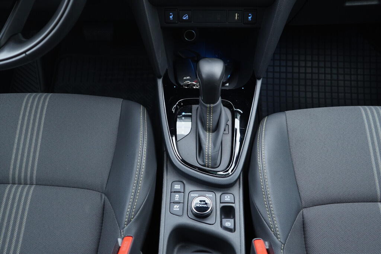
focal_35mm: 36
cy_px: 127
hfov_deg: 53.1
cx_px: 190
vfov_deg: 36.9
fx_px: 381
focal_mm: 24
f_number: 2.8
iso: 400
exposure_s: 1/40
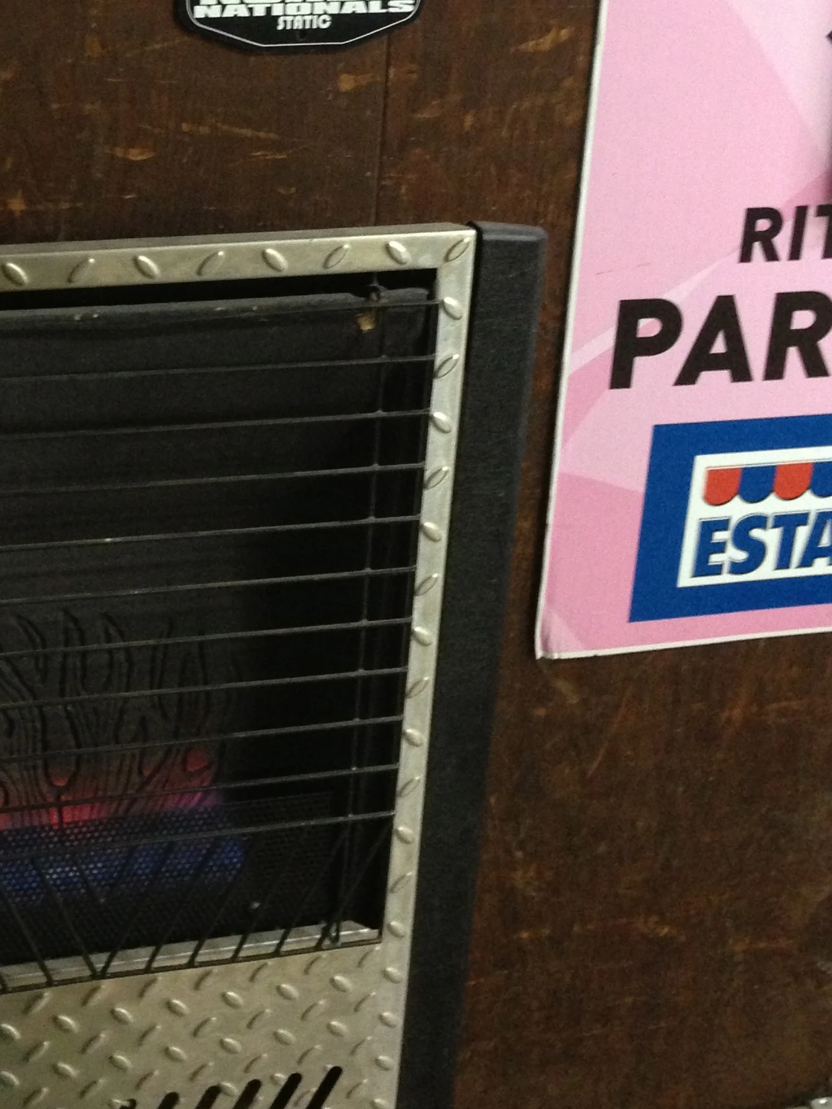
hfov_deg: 23.0
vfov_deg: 30.1
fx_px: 2019
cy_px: 253
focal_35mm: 63
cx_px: 191
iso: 400
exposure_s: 1/20
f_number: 2.4
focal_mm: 4.13
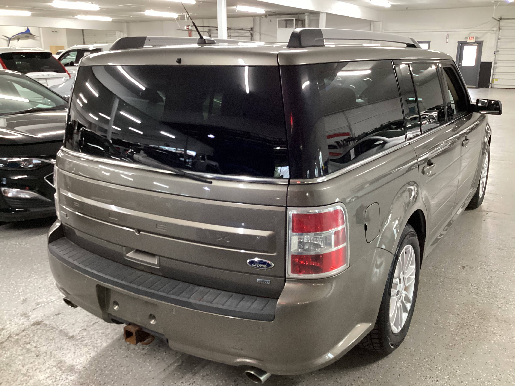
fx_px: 461
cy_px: 193
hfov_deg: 58.4
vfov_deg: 45.4
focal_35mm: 31
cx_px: 258
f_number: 2.4
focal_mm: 3.3
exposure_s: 1/40
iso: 320
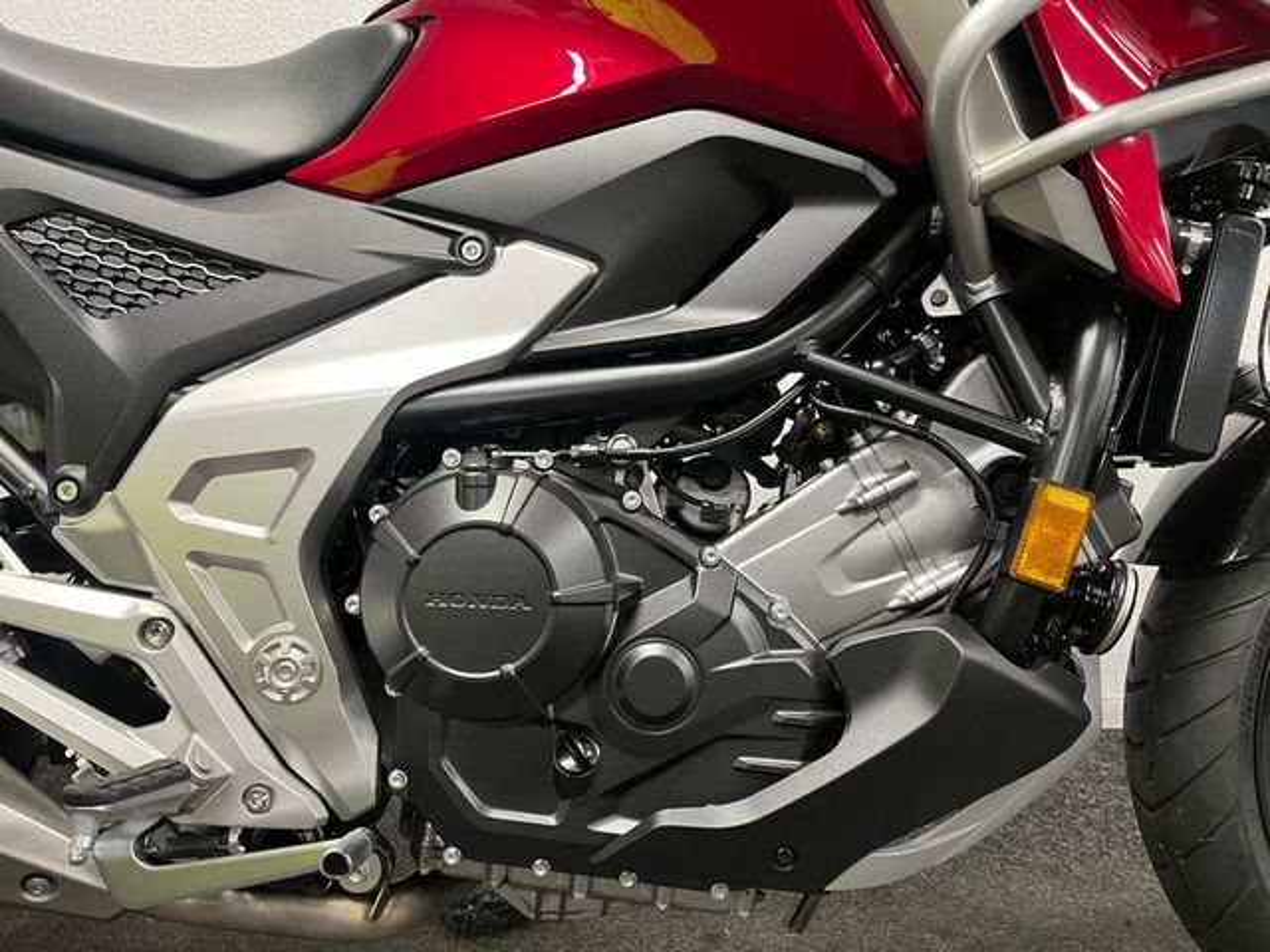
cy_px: 476
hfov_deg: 67.3
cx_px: 635
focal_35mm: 26
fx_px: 954
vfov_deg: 53.1
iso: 320
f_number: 1.6
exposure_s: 1/50
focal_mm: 5.1
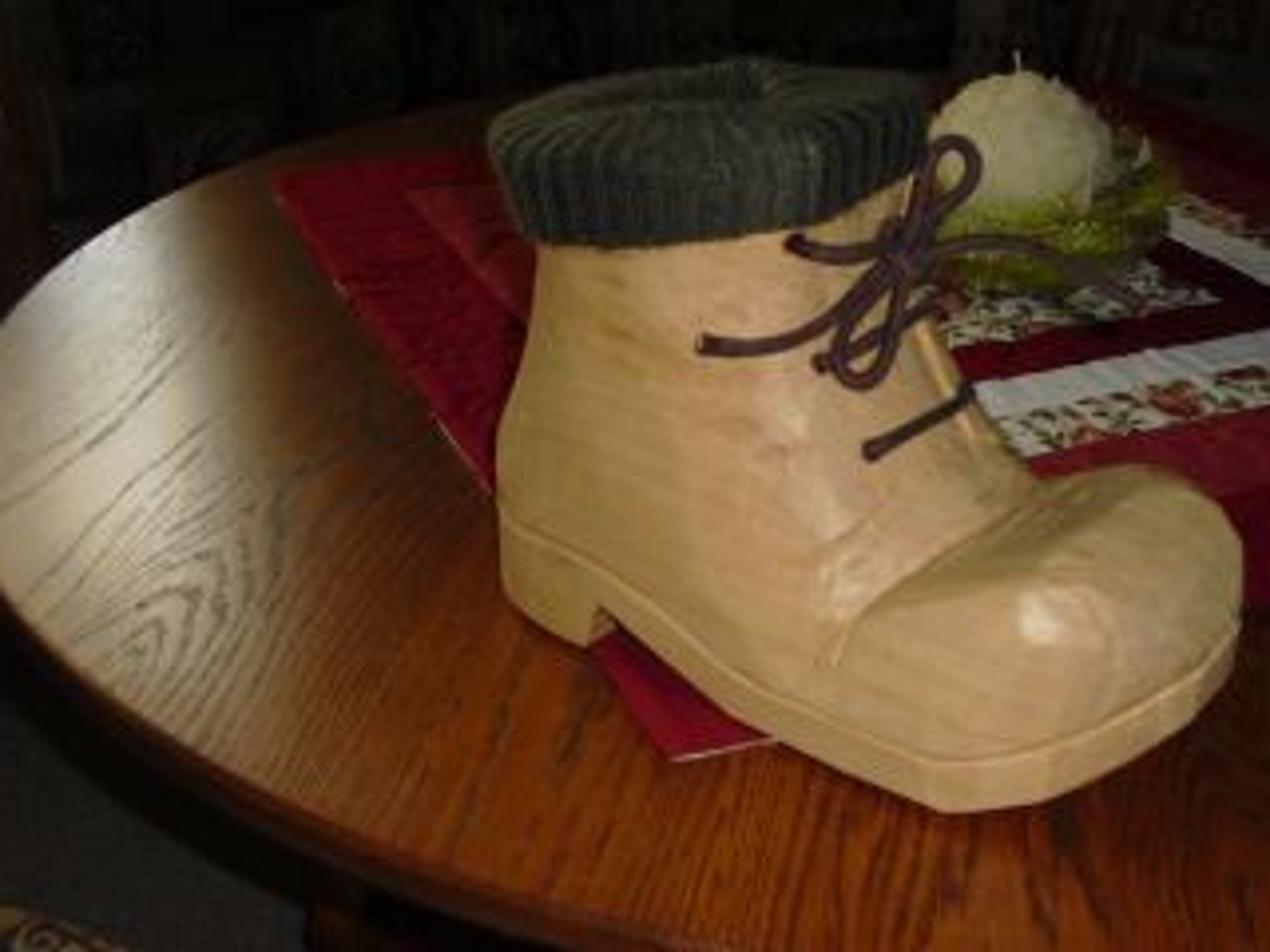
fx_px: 1651
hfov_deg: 41.9
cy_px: 468
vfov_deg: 32.2
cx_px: 746
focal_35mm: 45
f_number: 3.1
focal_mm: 6.3
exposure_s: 1/60
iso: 100
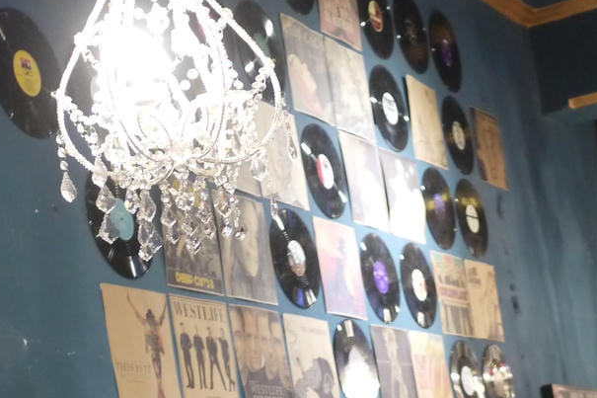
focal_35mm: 110
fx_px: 1824
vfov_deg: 11.7
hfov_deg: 18.5
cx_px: 418
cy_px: 652
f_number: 1.7
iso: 800
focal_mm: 20
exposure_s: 1/40
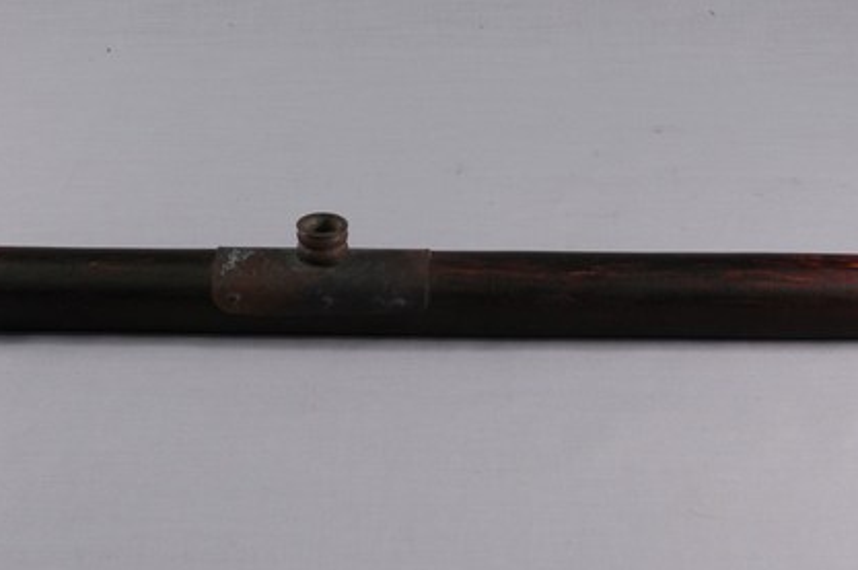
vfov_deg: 14.8
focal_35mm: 92
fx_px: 2190
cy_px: 301
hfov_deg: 22.1
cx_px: 516
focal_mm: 40
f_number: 9
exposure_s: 1/20
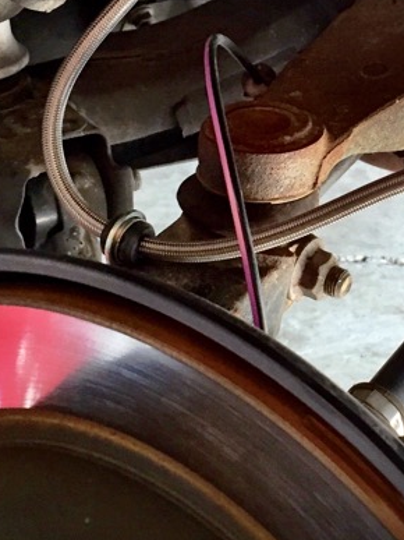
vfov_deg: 25.8
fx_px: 1168
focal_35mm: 75
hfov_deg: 19.3
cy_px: 155
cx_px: 369
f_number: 2.2
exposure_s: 1/30
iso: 40
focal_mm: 4.15
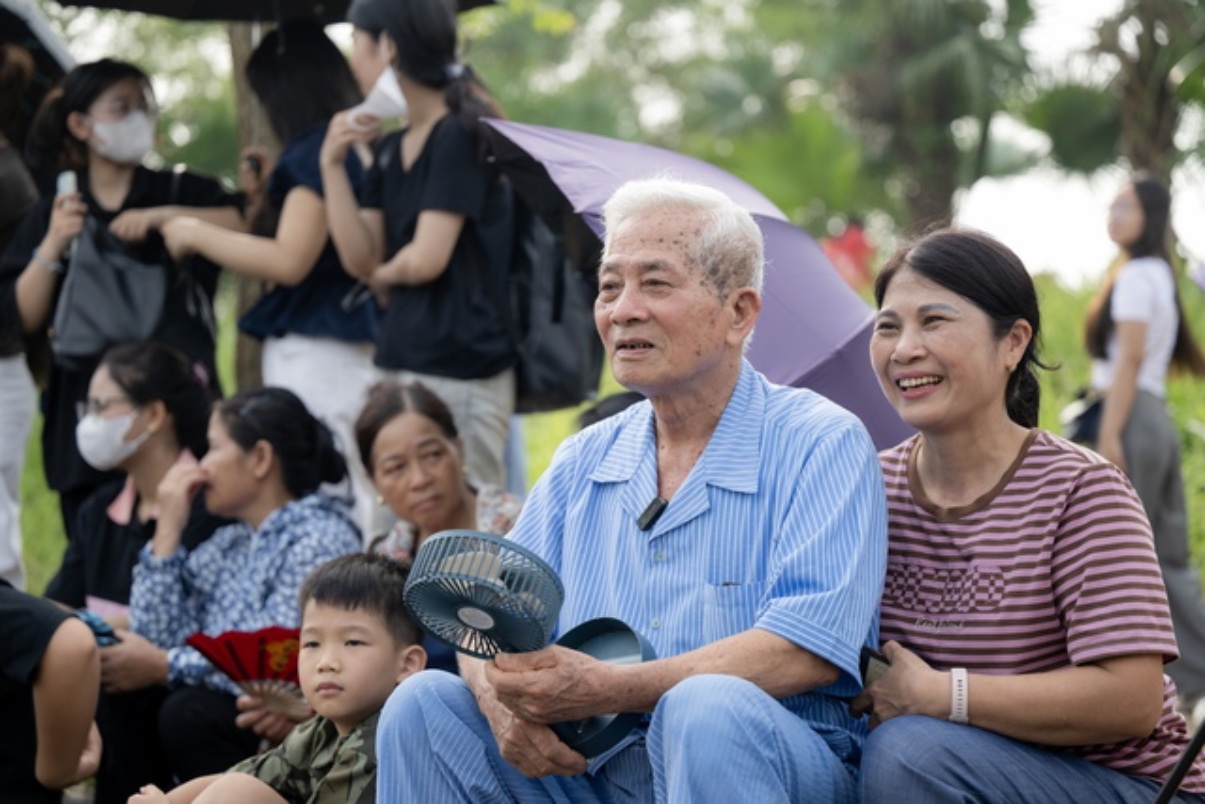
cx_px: 602
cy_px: 402
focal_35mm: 72
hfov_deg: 28.1
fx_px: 2410
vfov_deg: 18.9
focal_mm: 72
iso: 250
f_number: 2.8
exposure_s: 1/800
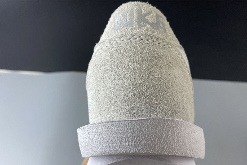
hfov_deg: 63.6
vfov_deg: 44.7
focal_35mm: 29
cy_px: 99
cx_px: 127
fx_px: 199
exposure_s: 1/100
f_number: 1.8
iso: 64
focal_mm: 4.25
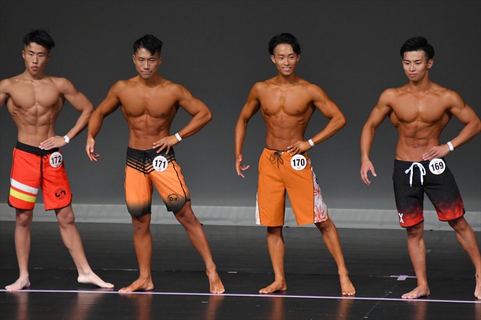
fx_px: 5008
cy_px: 160
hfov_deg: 5.5
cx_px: 240
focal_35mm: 375
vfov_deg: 3.7
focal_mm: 250
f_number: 5.6
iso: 4000
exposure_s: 1/400
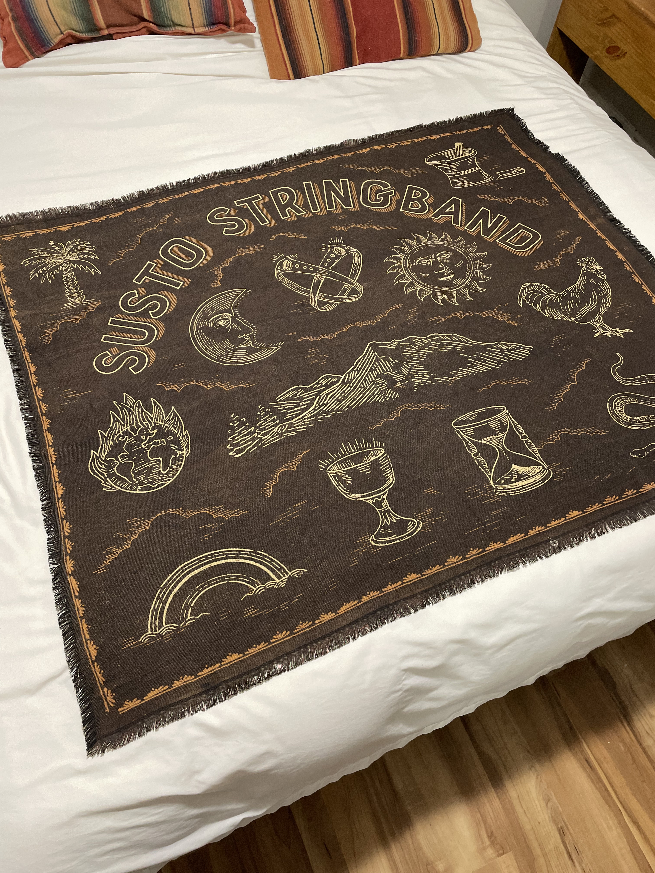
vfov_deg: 67.3
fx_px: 656
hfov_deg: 53.1
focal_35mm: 26
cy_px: 436
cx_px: 328
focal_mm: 4.2
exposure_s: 1/60
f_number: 1.6
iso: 200
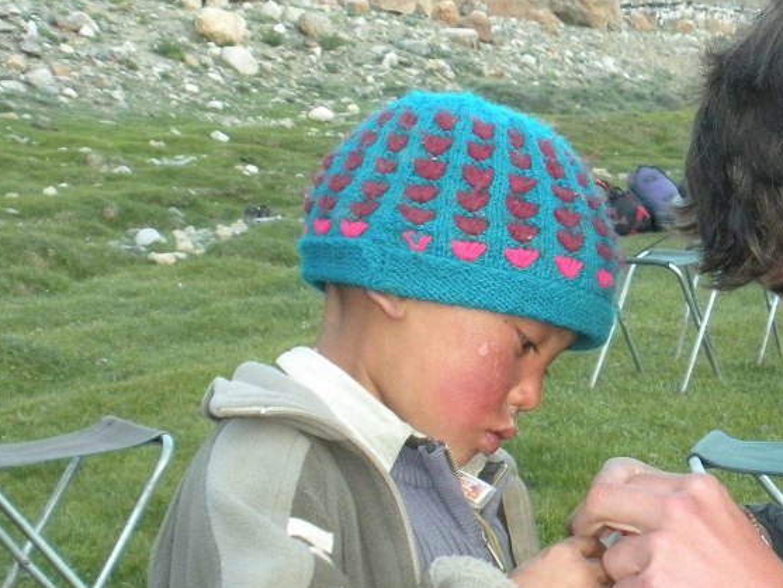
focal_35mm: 79
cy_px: 290
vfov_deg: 18.7
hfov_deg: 24.1
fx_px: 1787
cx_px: 676
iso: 400
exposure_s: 1/30
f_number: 4
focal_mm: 7.7
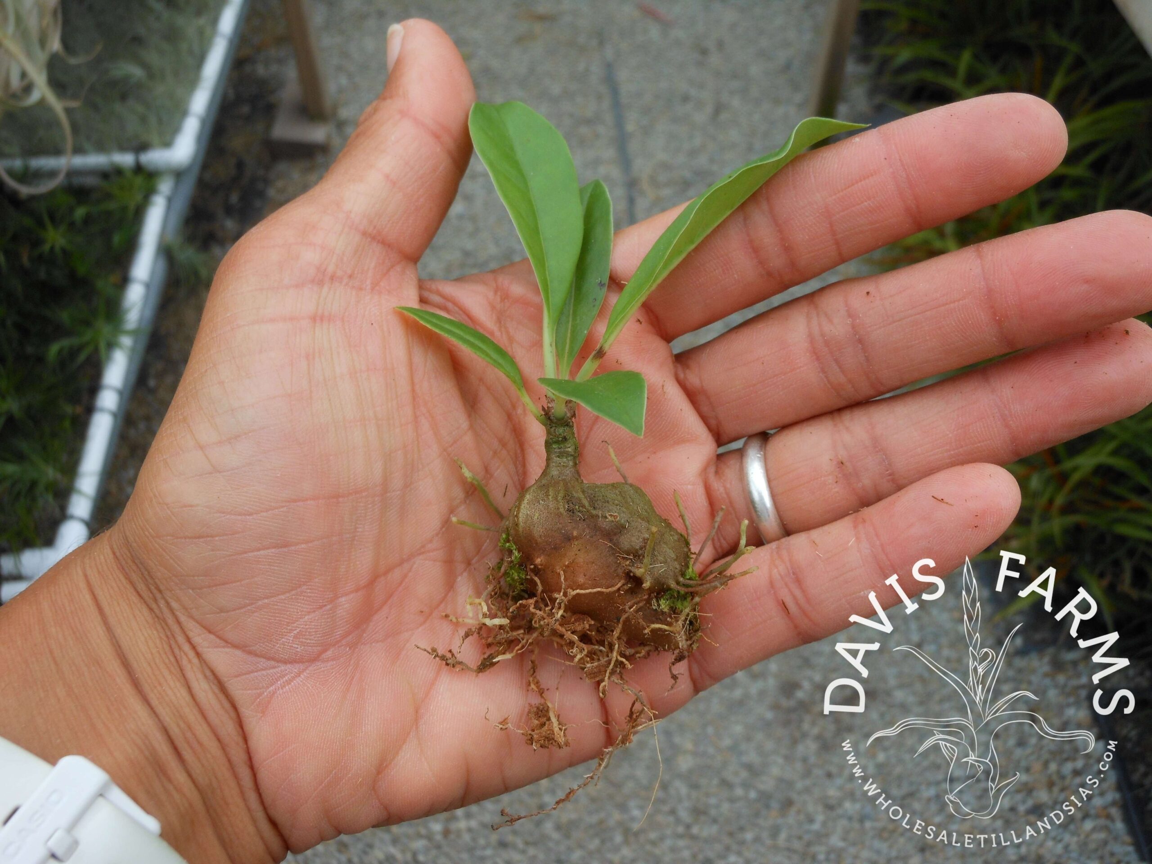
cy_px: 432
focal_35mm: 33
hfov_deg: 55.4
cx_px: 576
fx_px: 1098
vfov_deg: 42.9
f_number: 4
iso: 80
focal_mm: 5.9
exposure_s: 1/250
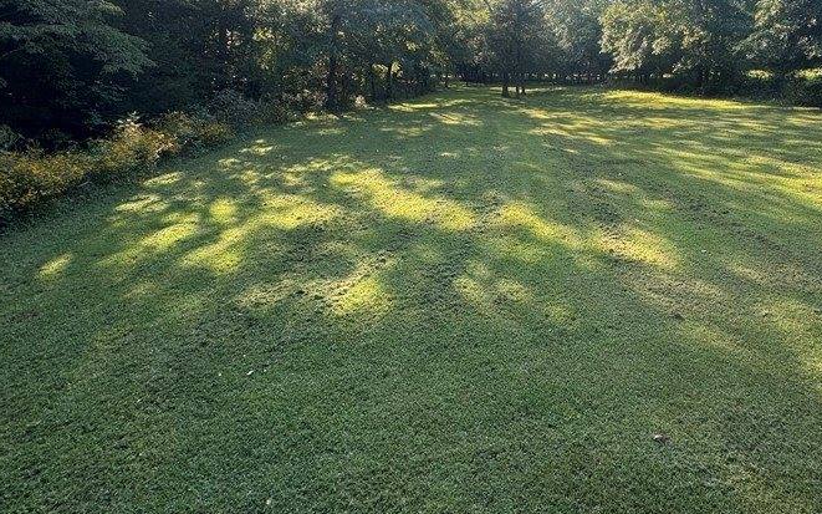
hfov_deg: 74.0
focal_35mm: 23
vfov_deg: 50.4
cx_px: 568
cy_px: 118
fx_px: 515
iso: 40
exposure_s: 1/247
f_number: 2.2
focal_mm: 2.22
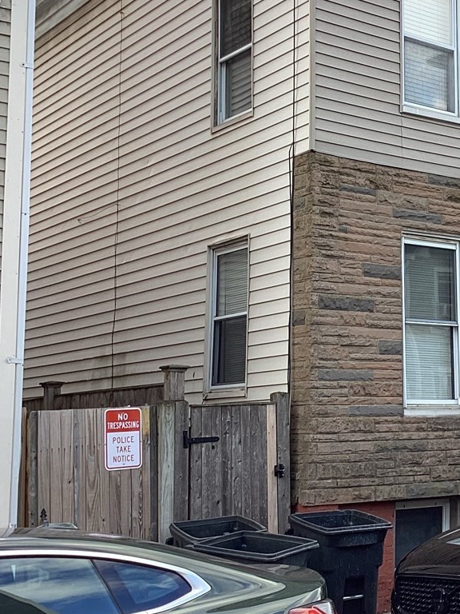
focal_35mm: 62
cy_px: 272
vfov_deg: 31.2
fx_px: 1099
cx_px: 443
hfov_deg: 22.8
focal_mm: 3.3
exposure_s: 1/126
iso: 25
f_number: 2.4
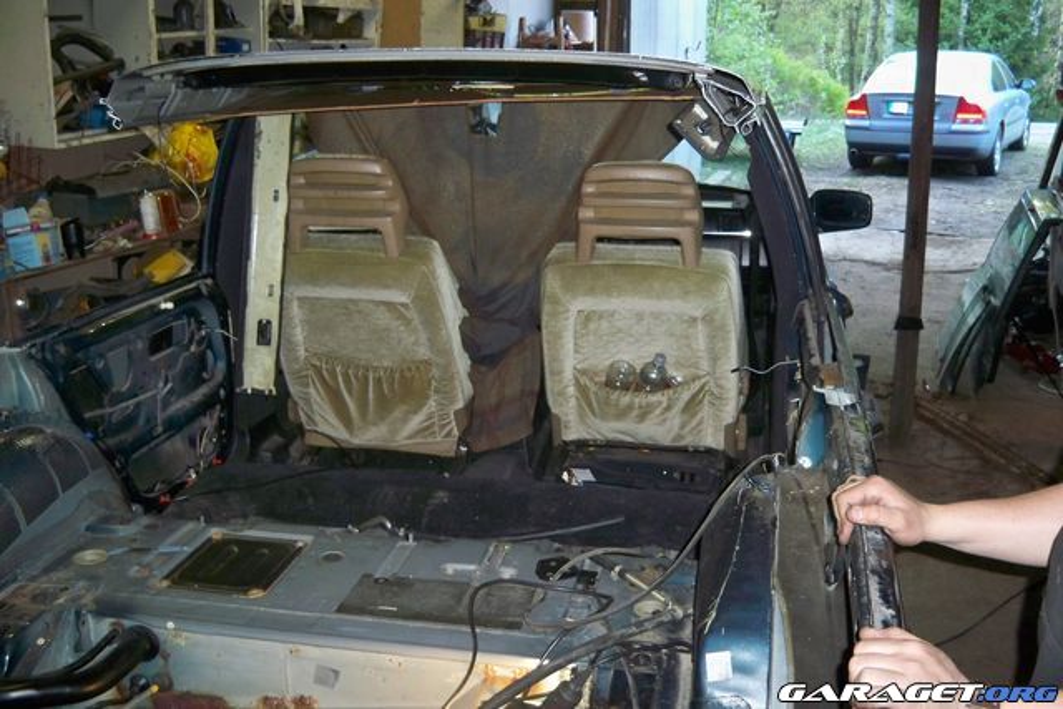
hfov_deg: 51.9
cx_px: 532
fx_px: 1093
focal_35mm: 37
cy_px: 354
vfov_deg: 36.0
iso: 320
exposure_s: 1/30
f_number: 3.1
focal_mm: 7.9
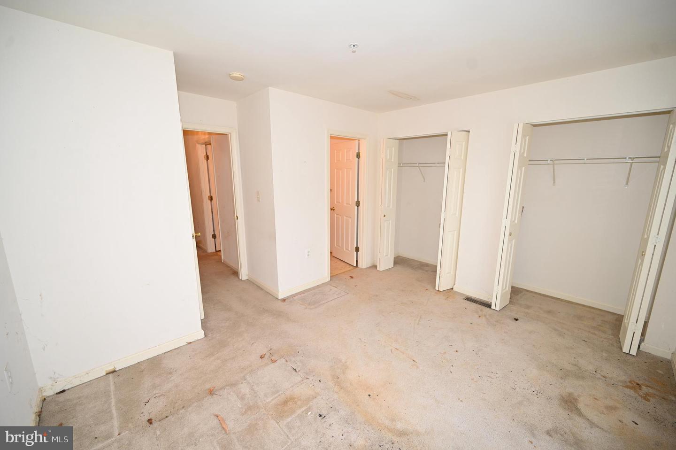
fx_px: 263
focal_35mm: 14
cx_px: 338
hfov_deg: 104.3
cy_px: 225
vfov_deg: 81.1
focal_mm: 14
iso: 320
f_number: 4
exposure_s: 1/100
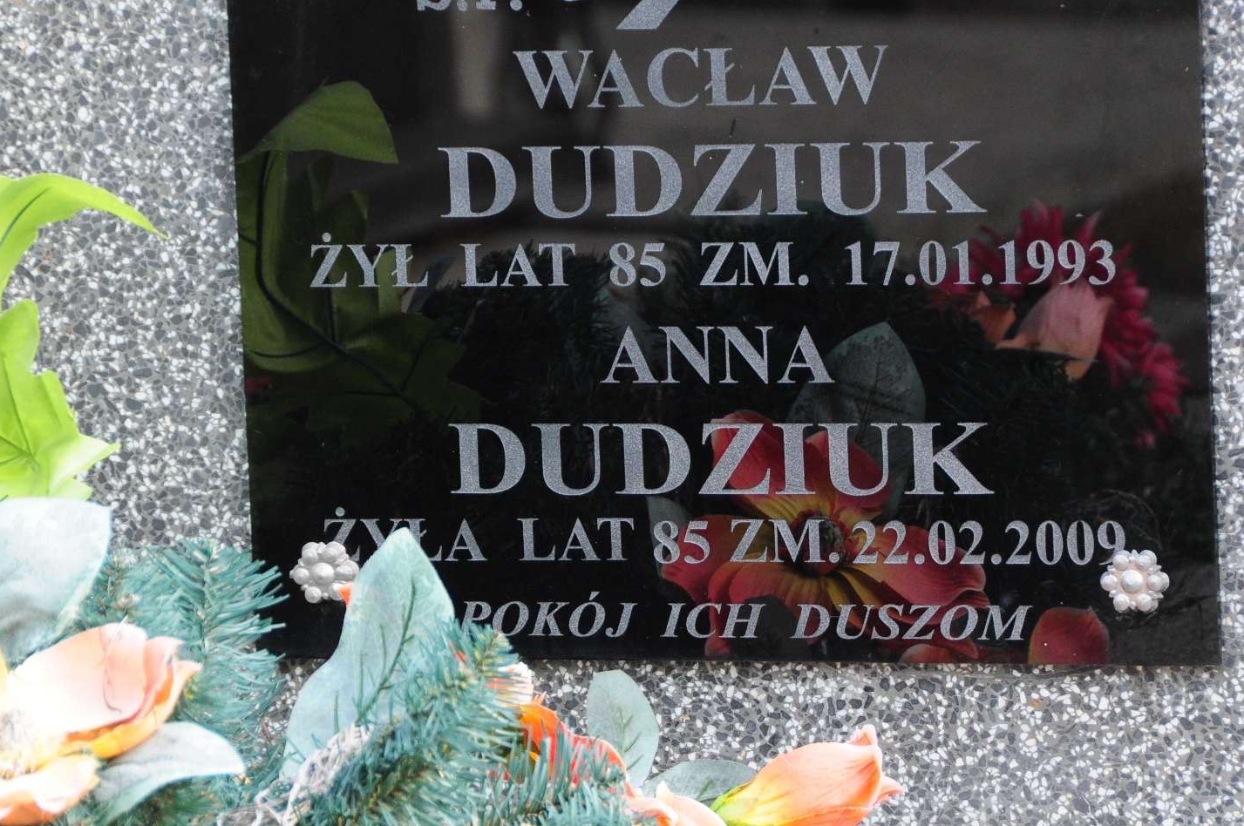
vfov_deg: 4.7
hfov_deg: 7.0
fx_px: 10113
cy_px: 327
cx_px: 631
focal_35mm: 293
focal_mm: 130
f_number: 7.1
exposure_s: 1/250
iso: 500
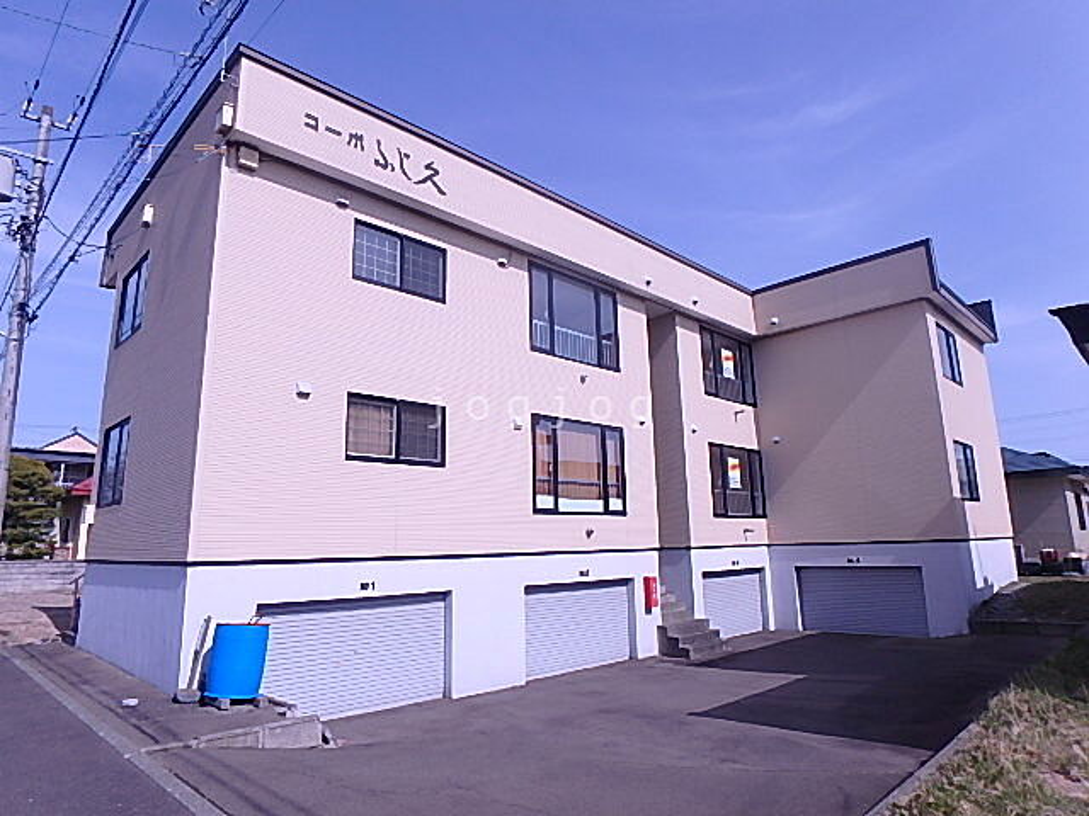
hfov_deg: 79.0
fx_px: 661
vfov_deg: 63.4
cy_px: 408
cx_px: 544
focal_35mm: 21
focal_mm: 3.7
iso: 125
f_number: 6
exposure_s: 1/800
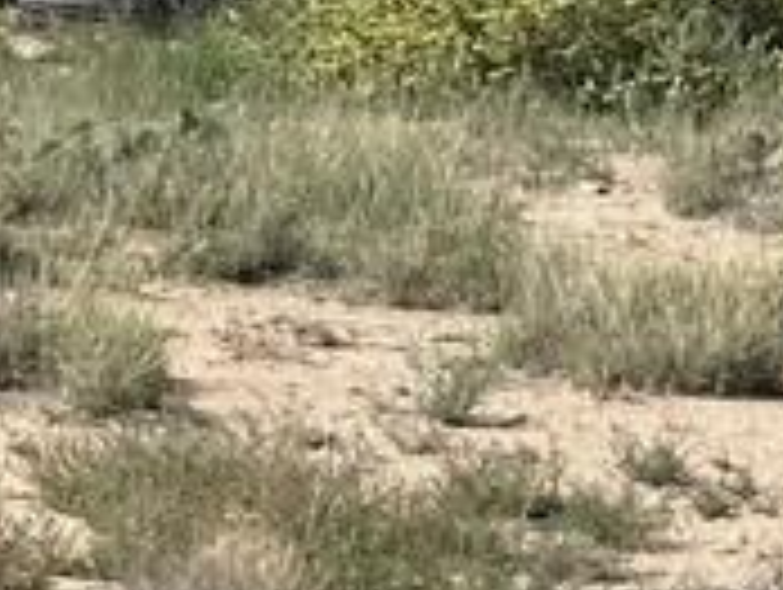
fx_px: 7996
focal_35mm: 353
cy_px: 838
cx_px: -1598
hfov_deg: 5.3
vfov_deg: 4.2
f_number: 1.78
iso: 64
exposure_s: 1/4367
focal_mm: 6.86
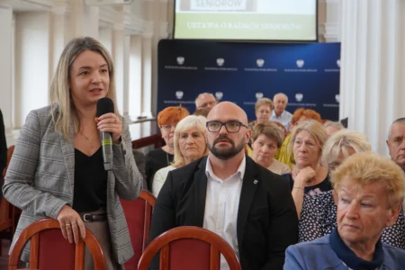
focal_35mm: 62
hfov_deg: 32.6
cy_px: 135
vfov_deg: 22.1
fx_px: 692
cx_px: 202
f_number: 4
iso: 1000
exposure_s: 1/160
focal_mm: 41
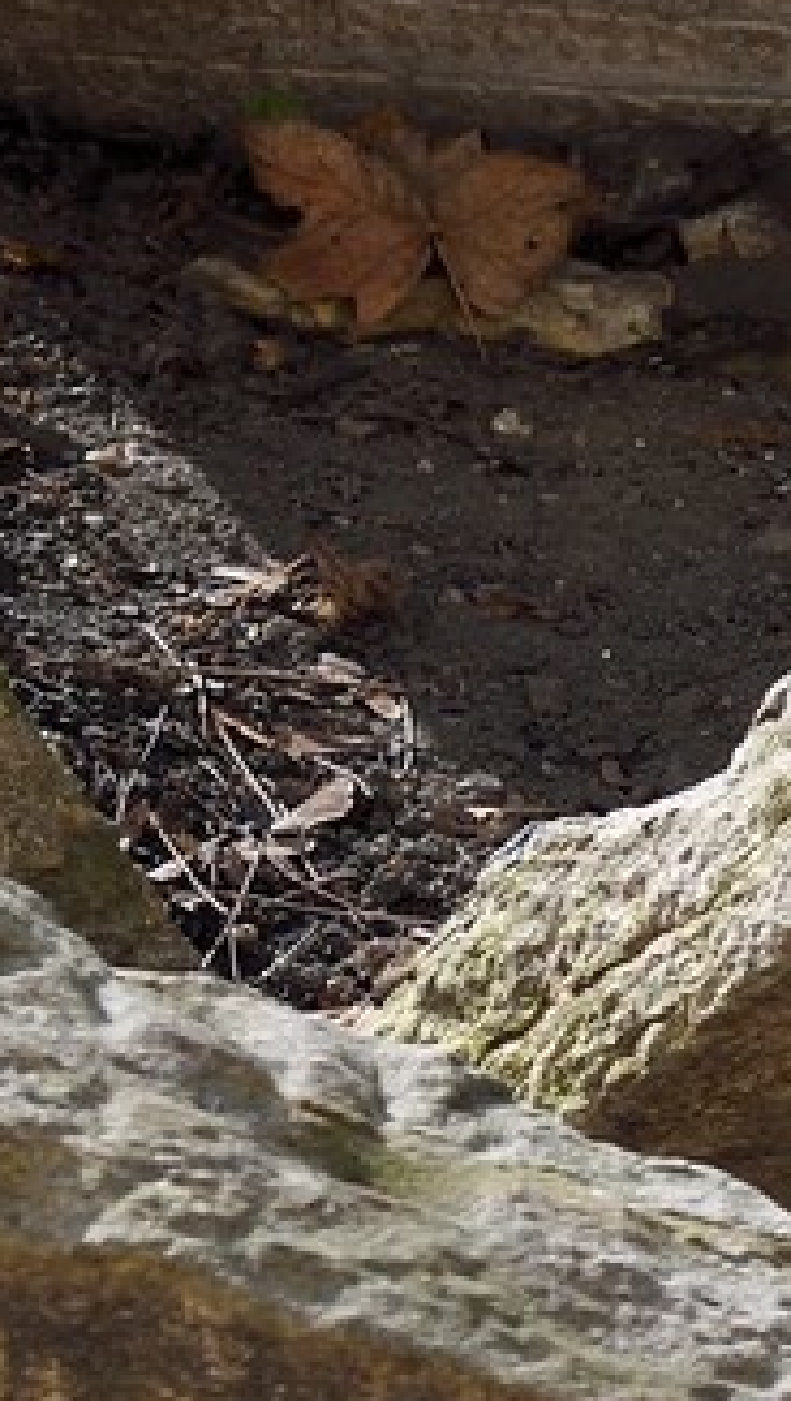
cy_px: 254
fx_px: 8591
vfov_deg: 9.3
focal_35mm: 231
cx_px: 2932
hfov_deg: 4.9
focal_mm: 45
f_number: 9
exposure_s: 1/160
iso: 200
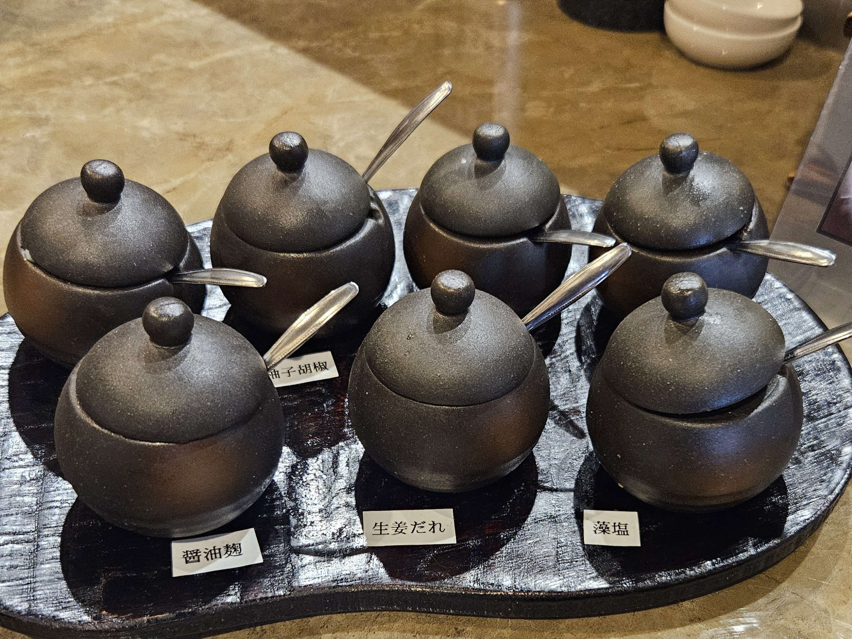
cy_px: 320
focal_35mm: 23
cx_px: 426
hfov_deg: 73.9
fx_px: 566
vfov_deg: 58.9
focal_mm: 5.4
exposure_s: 1/101
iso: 800
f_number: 1.8
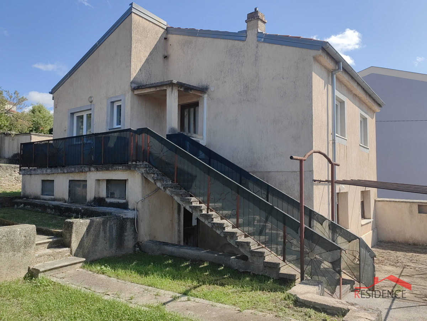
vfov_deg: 51.4
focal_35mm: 27
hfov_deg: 65.3
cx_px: 214
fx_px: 333
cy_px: 160
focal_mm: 5.54
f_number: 1.8
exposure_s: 1/2778
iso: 50
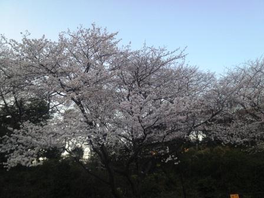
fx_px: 267
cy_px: 99
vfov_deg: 40.7
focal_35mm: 35
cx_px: 132
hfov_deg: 52.6
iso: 50
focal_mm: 4.28
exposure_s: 1/168
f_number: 2.4
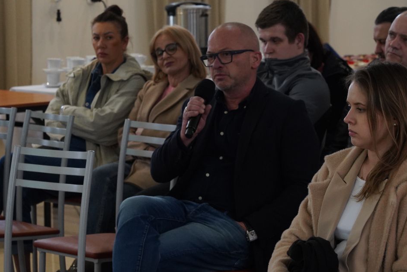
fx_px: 1640
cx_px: 215
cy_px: 109
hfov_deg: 14.1
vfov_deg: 9.5
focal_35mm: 145
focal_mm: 105
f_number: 8
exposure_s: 1/100
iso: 3200
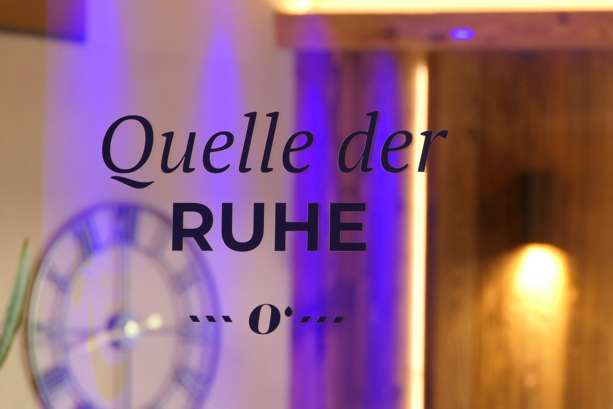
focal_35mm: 179
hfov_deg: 11.5
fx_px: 3047
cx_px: 306
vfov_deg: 7.7
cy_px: 204
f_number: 4.3
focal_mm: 65.6
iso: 1600
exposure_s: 1/50
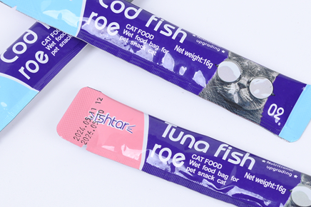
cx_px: 170
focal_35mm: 188
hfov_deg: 10.9
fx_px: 1623
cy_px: 84
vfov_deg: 7.3
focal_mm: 82
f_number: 11
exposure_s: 1/125
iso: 125
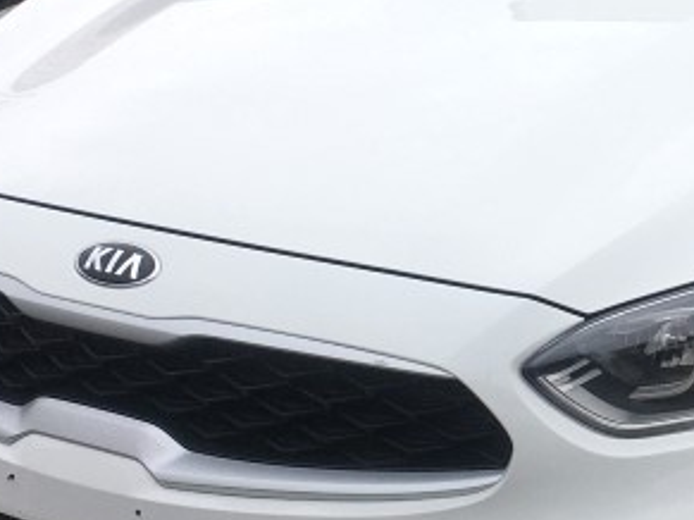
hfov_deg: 19.0
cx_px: 613
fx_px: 2044
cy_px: 241
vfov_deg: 14.5
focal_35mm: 102
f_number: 2.2
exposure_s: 1/855
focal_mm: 4.15
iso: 25
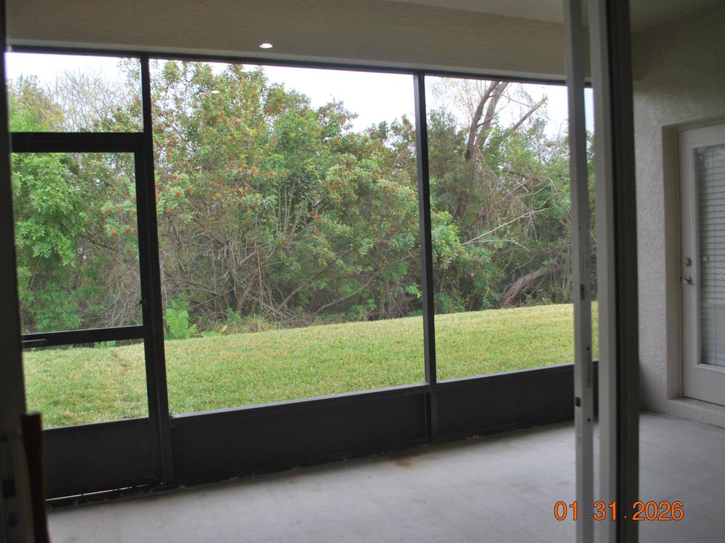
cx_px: 345
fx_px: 628
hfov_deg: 59.9
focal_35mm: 30
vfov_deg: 46.8
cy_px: 273
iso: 200
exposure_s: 1/60
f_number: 4
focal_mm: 18
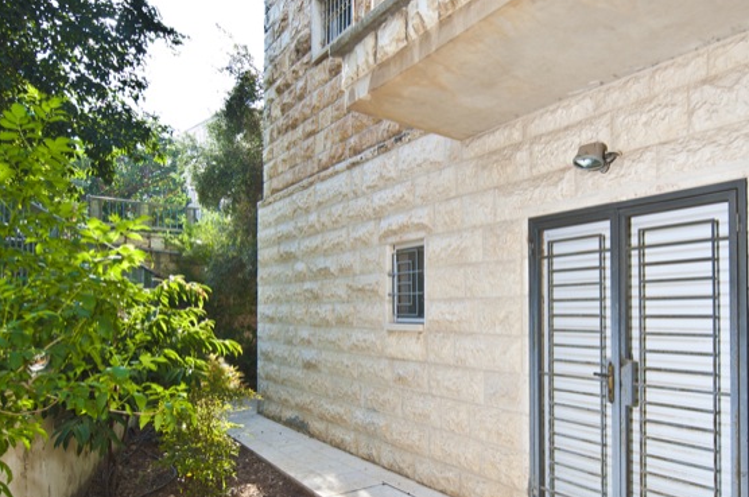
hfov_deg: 66.1
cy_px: 297
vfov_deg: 47.5
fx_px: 561
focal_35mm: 27
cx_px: 485
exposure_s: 1/160
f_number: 4
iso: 200
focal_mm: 15
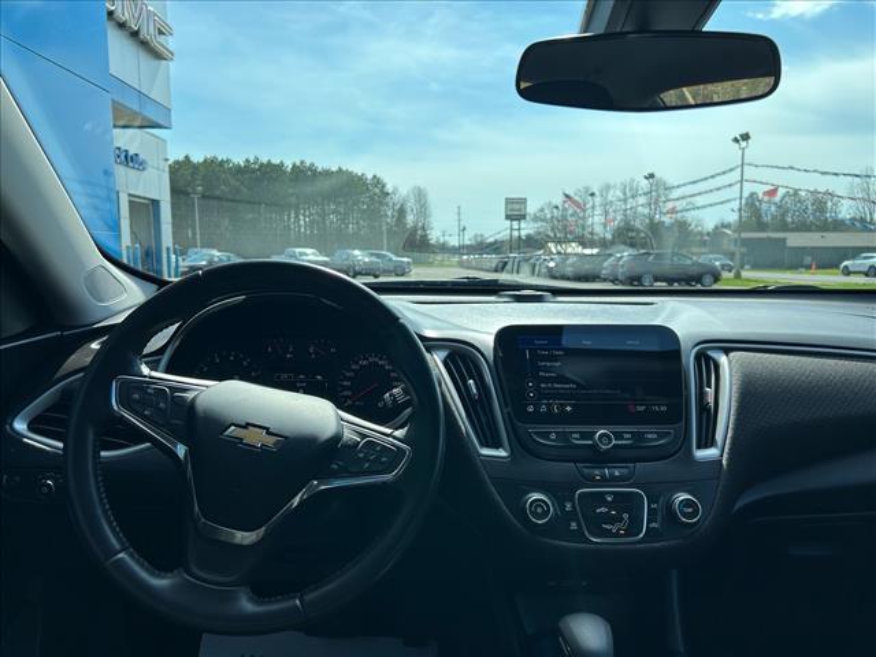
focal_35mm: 26
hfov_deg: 67.3
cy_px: 328
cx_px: 438
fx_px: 658
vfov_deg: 53.1
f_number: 1.5
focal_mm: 5.7
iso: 50
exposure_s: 1/1209
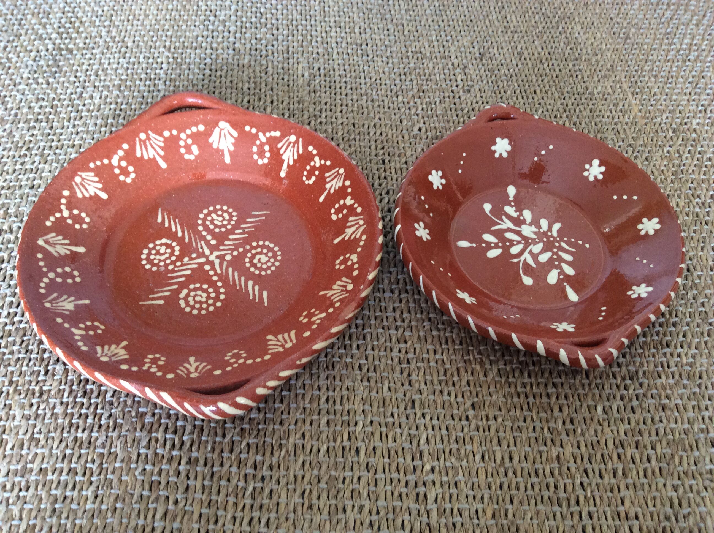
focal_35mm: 32
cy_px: 266
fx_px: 659
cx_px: 357
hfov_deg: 56.9
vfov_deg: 44.1
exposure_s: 1/25
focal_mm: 3.3
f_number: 2.4
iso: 125
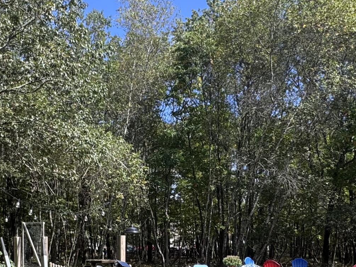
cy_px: 229
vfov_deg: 33.0
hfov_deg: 44.0
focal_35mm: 42
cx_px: 111
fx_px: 432
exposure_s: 1/713
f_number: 2.2
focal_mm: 2.22
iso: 50
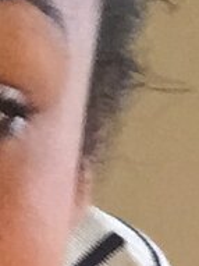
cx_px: 40
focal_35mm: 175
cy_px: 691
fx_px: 1343
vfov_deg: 9.7
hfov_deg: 8.5
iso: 320
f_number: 2.2
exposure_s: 1/20
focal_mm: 2.65
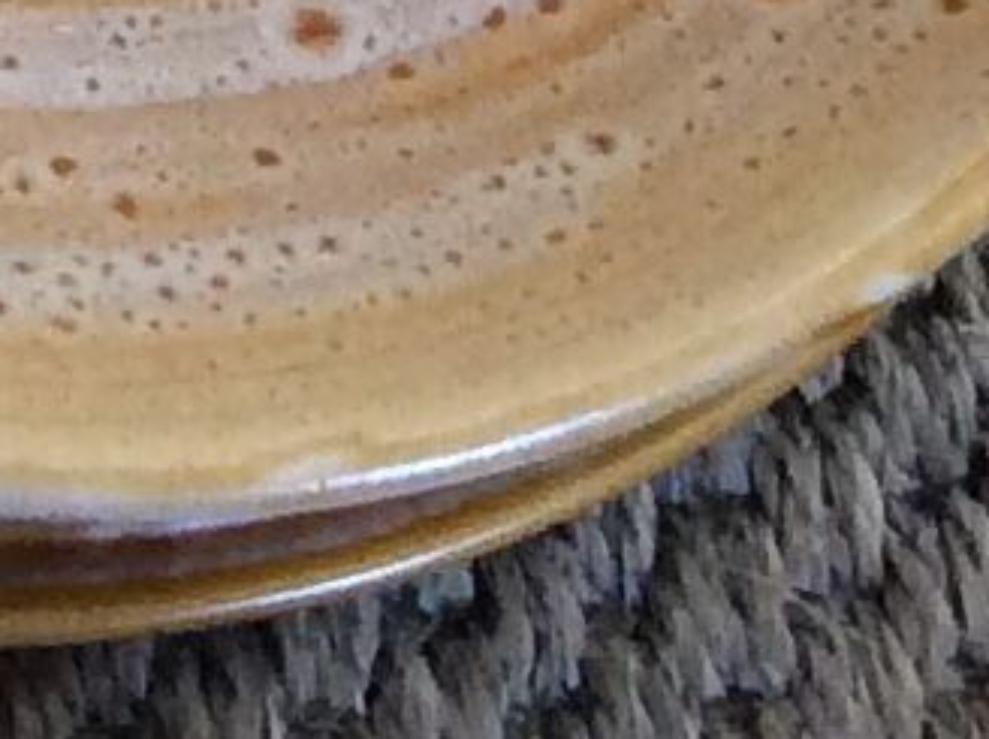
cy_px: -2127
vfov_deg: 5.2
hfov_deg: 7.6
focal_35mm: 253
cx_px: -700
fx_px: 7218
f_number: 2.4
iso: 80
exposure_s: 1/25
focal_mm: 3.3
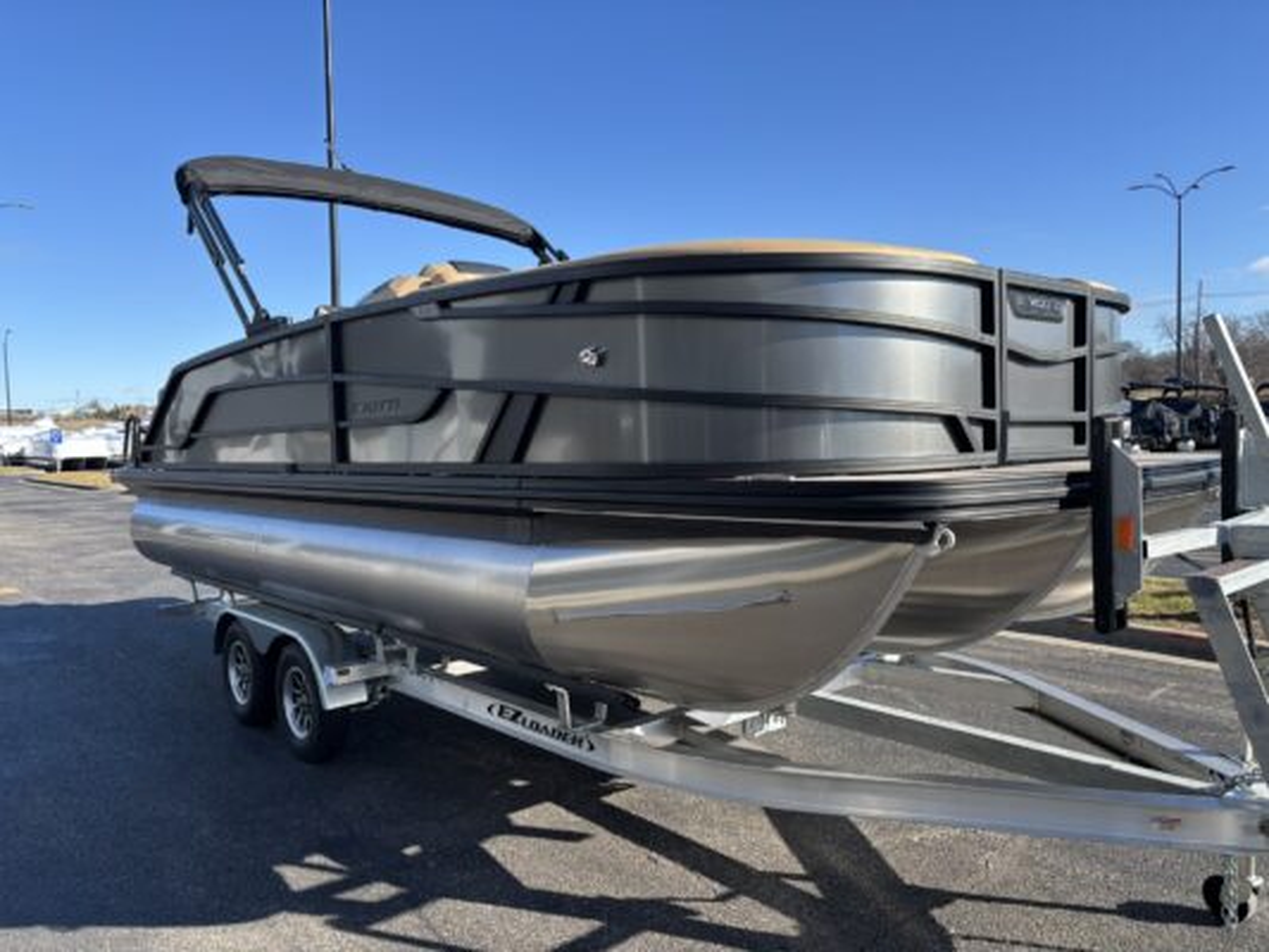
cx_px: 634
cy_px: 476
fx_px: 953
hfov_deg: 67.3
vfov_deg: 53.1
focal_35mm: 26
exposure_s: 1/1783
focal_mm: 5.96
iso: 50
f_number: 1.6
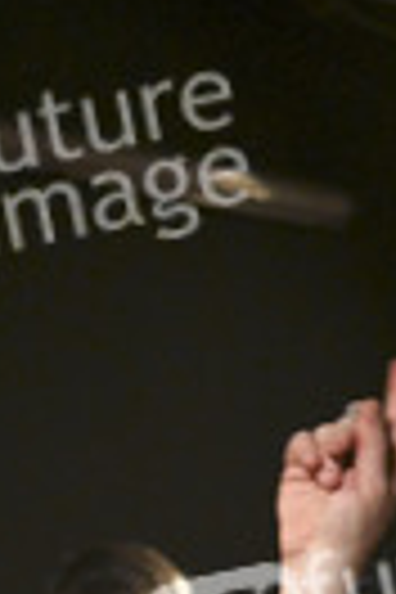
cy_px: 855
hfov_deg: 6.0
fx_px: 3745
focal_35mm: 227
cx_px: 508
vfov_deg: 8.9
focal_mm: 75
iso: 6400
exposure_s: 1/200
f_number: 2.8
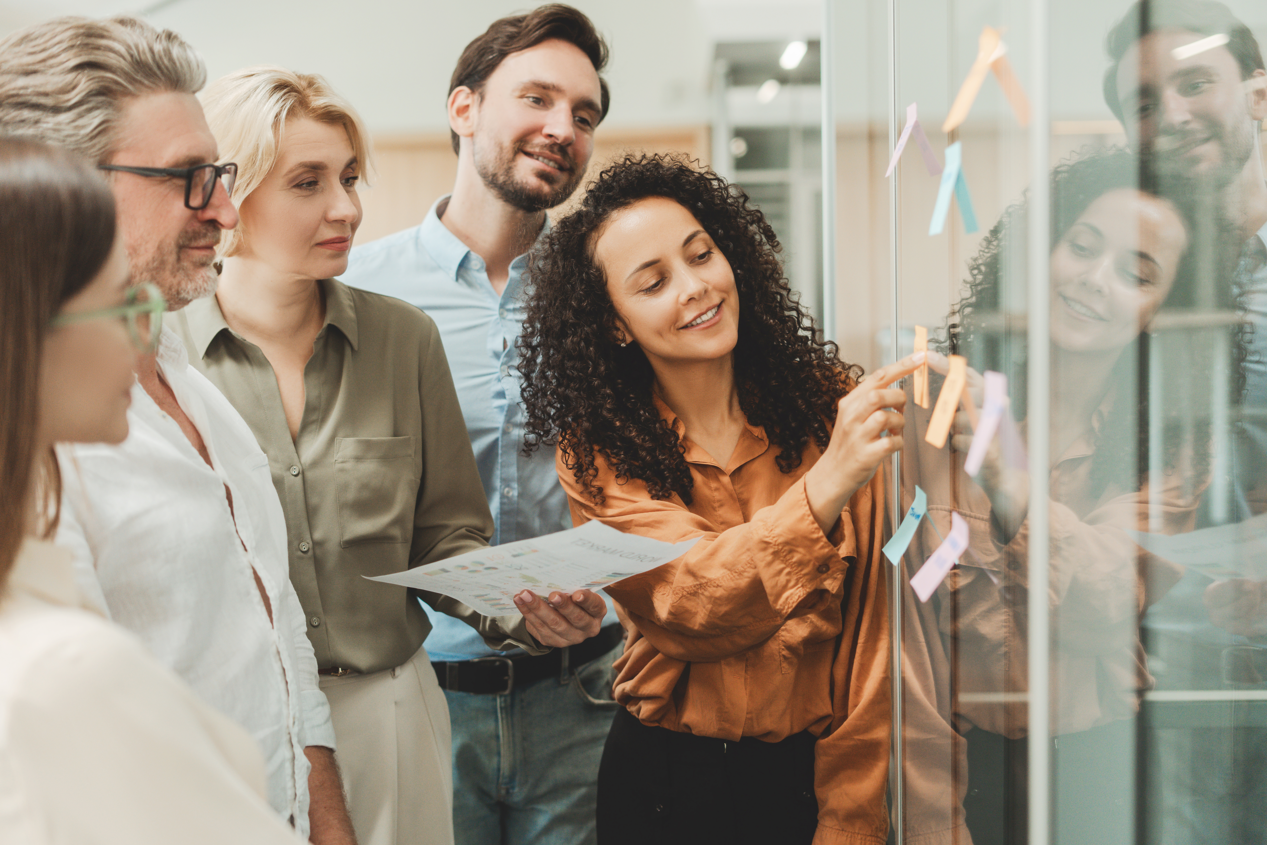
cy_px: 422
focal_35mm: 50
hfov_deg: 39.6
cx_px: 634
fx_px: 1760
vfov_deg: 27.0
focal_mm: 50
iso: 500
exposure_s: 1/400
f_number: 2.5
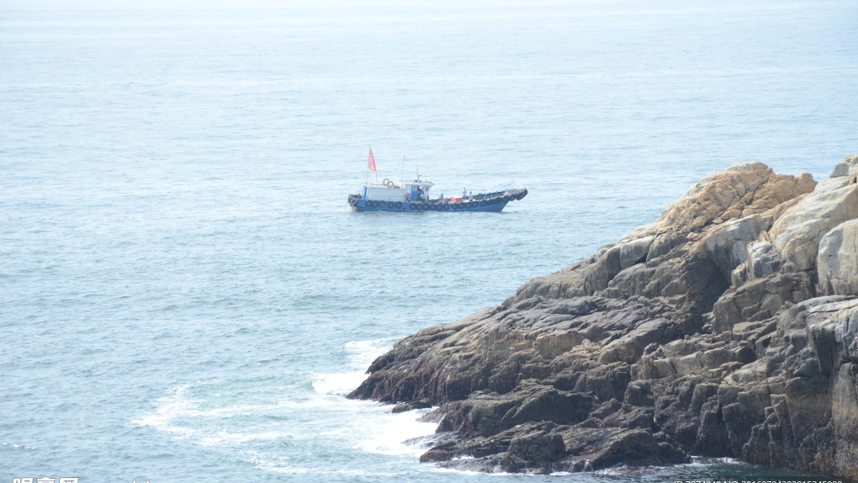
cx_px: 429
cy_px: 216
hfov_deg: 11.2
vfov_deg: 6.3
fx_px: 4369
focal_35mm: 192
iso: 640
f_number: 8
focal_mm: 122
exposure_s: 1/800
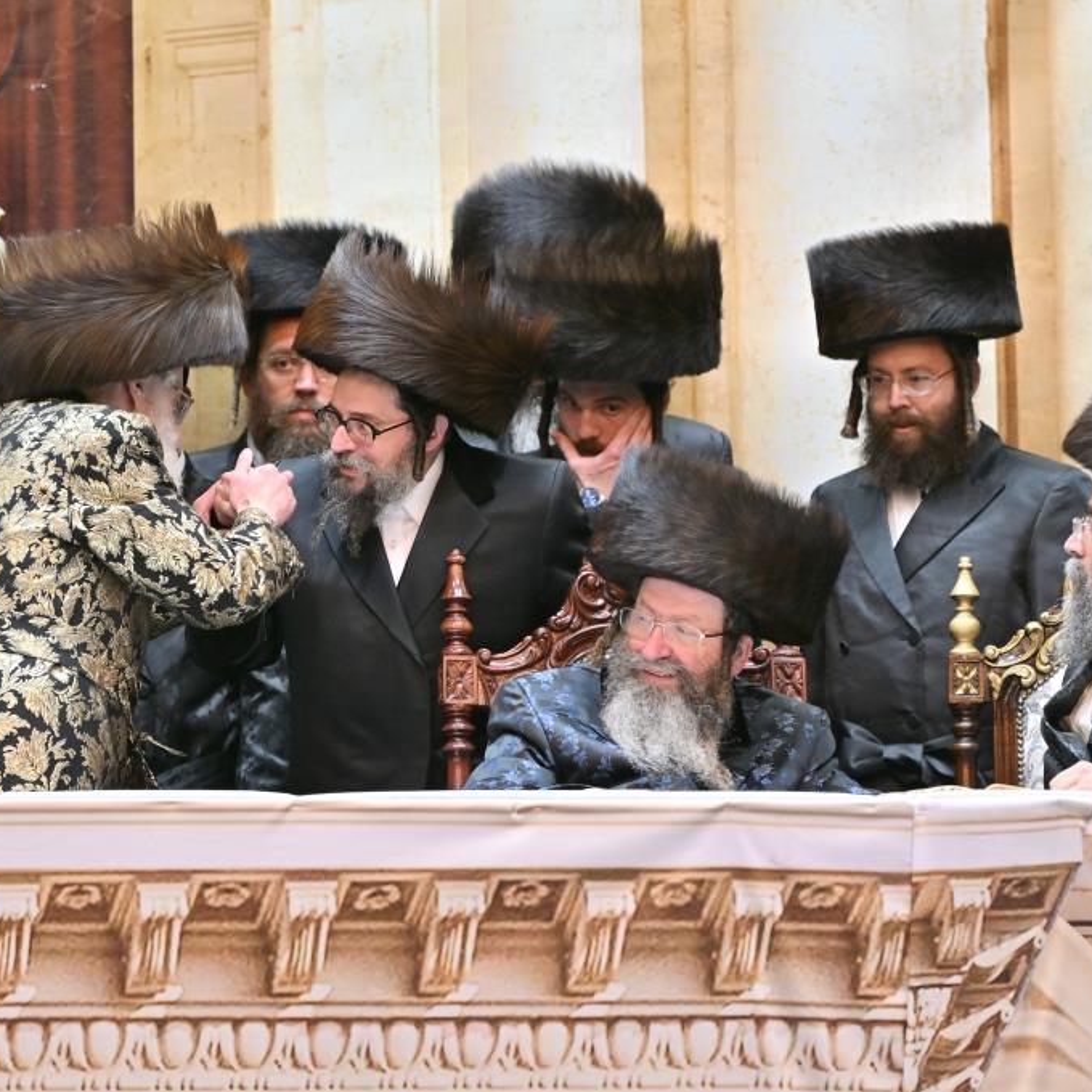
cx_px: 414
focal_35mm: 384
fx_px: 13705
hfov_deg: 4.6
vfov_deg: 4.6
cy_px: 546
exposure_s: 1/250
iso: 320
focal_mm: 200
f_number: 2.8
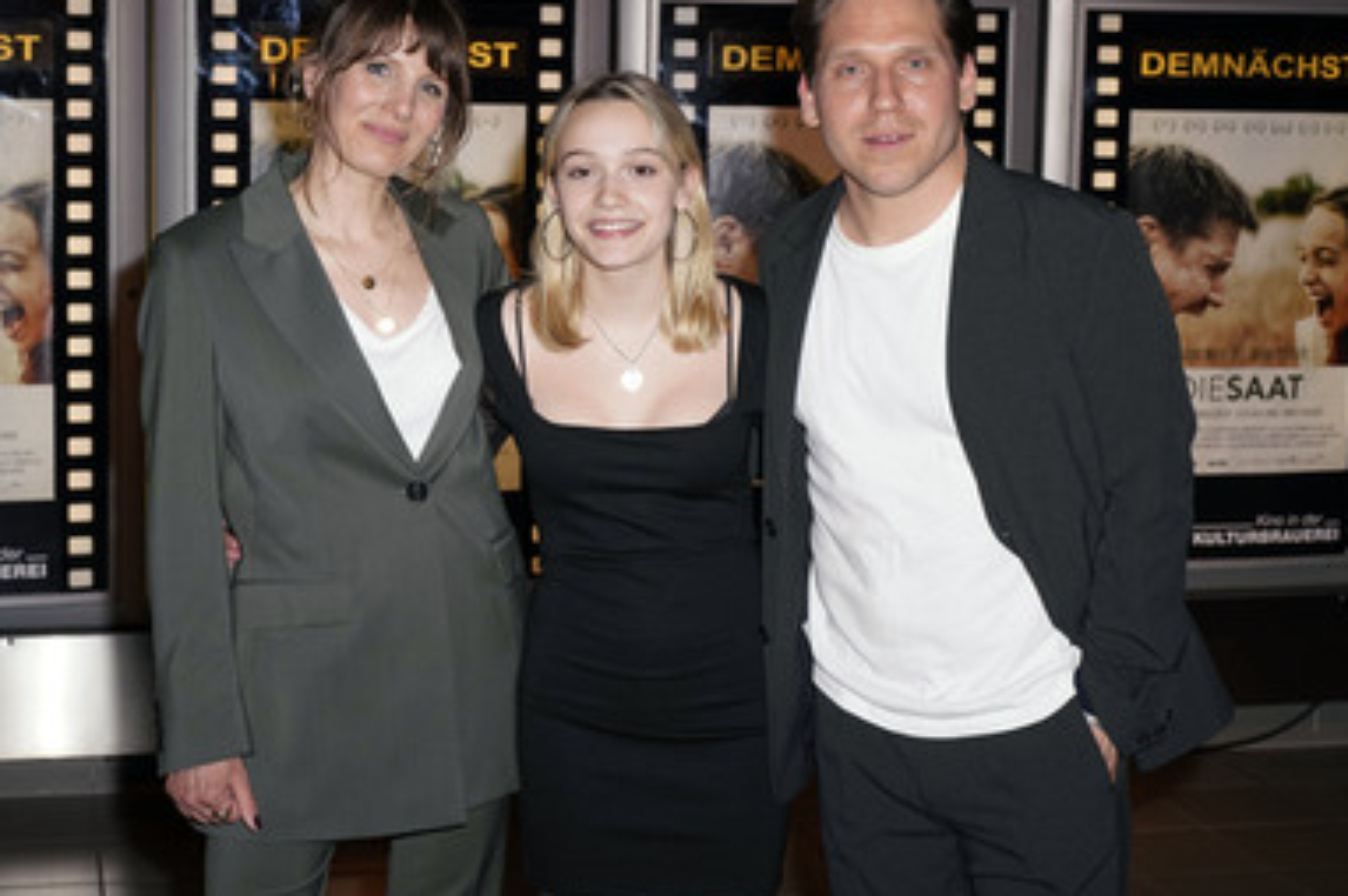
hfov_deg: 33.9
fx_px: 2207
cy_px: 392
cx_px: 595
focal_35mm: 59
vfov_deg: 22.9
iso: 640
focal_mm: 50
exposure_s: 1/125
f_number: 7.1
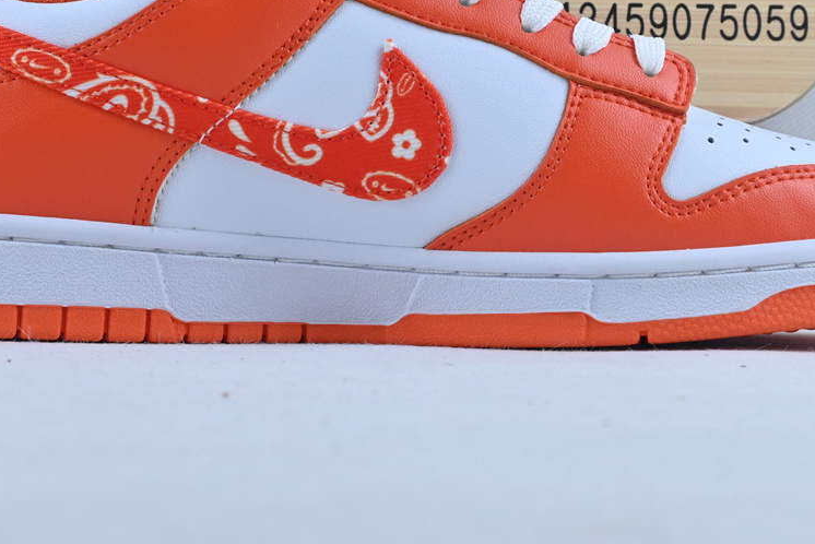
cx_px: 405
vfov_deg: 16.6
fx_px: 1857
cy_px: 116
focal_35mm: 82
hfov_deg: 24.8
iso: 1000
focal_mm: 34
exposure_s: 1/160
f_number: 10
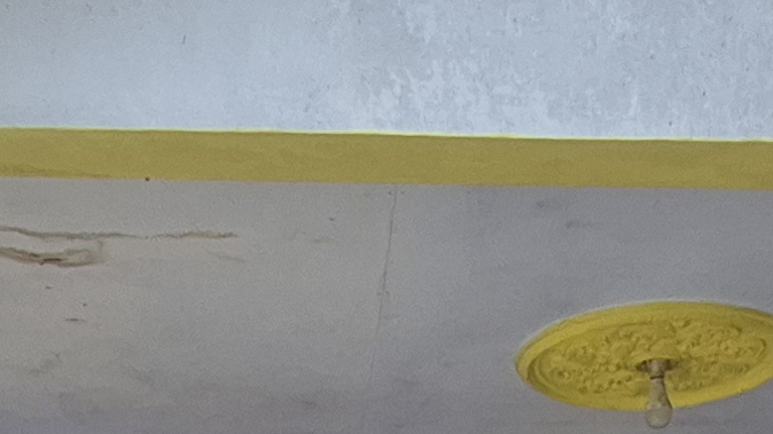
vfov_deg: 11.1
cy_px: 1162
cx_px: 442
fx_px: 1722
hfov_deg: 25.3
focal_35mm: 84
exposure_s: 1/190
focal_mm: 1.74
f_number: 2.2
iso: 50
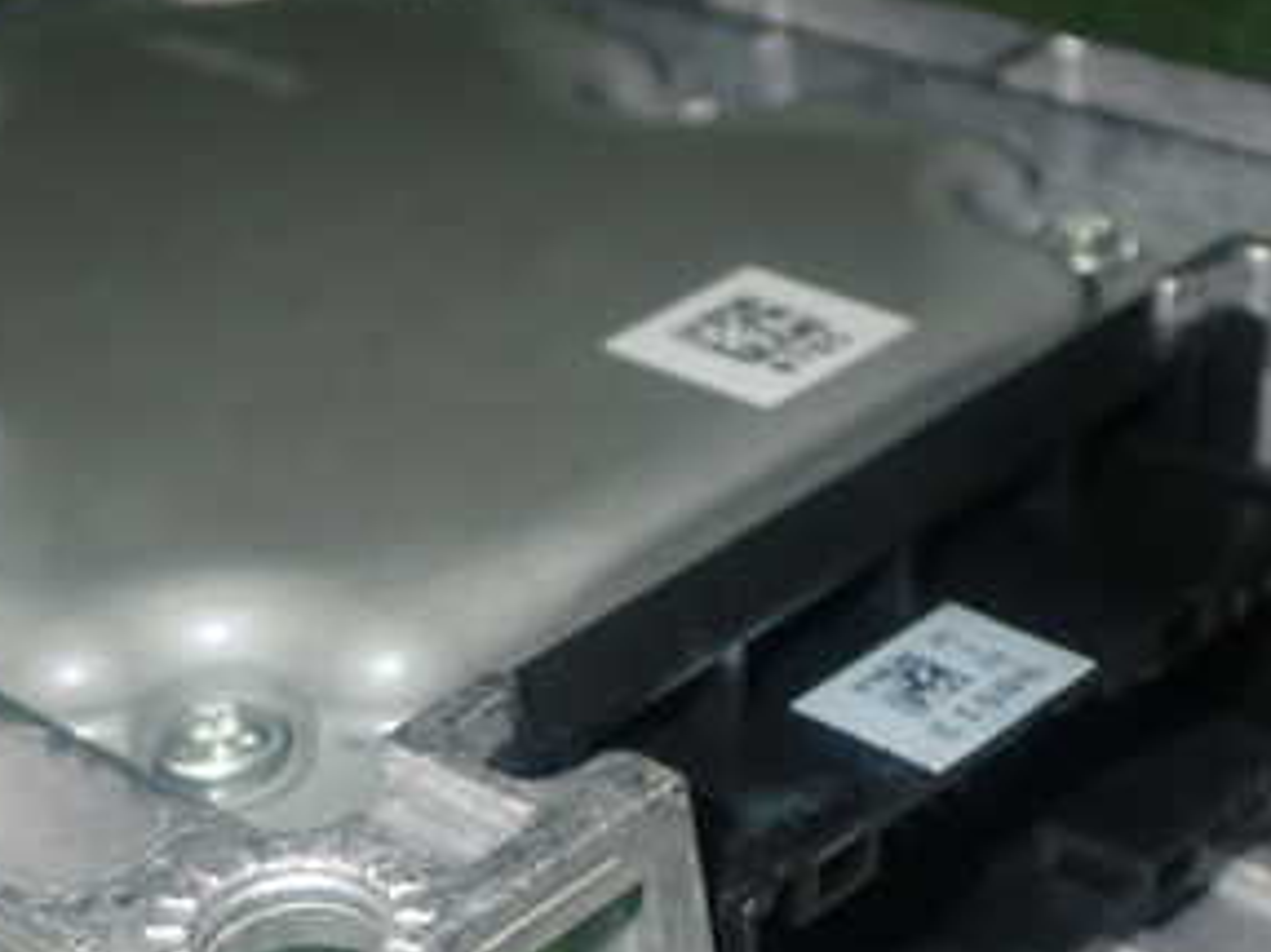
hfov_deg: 21.3
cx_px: 483
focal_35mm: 92
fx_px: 3377
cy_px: 691
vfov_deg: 16.0
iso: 400
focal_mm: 7.84
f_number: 9
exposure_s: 1/40
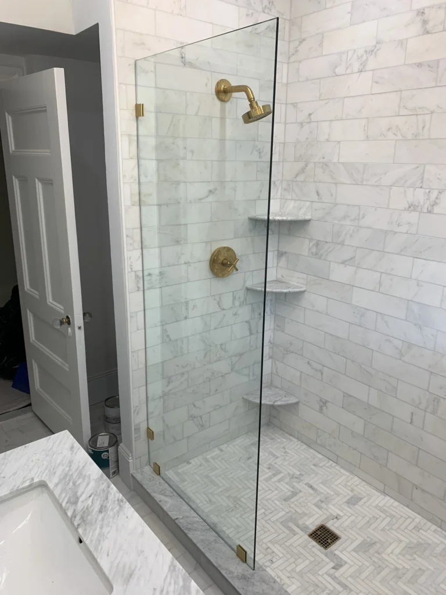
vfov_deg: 67.3
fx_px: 447
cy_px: 298
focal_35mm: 26
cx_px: 223
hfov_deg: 53.1
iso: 50
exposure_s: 1/120
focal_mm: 4.25
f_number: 1.8
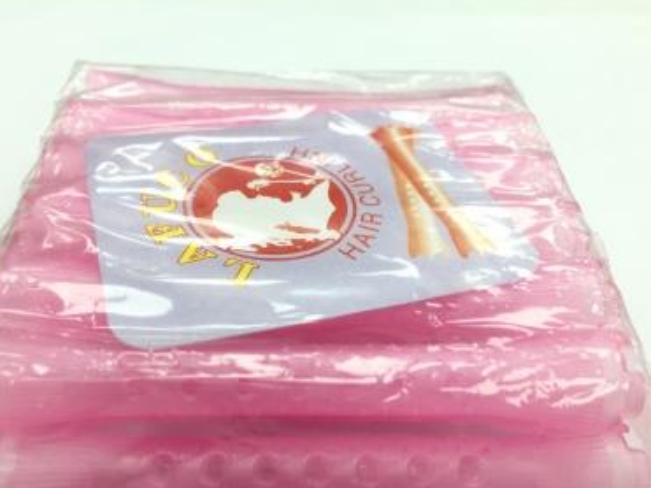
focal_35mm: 35
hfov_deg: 52.6
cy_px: 283
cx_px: 295
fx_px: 658
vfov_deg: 40.6
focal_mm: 4.15
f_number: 2.2
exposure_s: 1/100
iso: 50
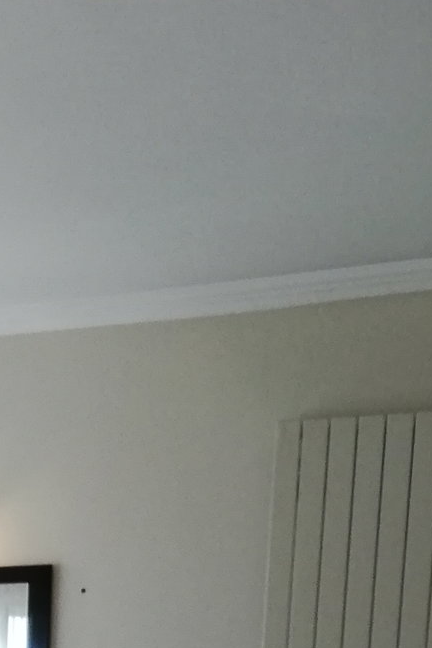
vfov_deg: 20.0
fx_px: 1602
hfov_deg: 13.7
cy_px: 944
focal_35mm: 89
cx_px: -346
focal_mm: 3.81
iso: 250
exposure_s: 1/33.3
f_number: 2.2
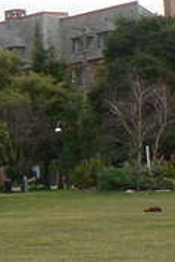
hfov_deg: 7.9
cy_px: 116
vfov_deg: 12.2
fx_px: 1223
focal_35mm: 168
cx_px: -140
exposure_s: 1/100
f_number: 4
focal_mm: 6
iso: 100
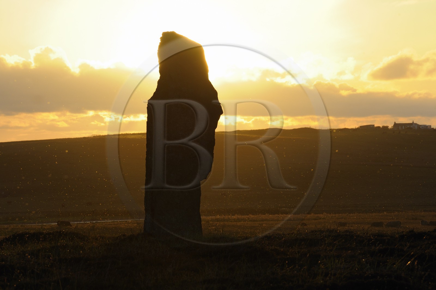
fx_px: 2179
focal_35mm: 180
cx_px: 218
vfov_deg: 7.6
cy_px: 145
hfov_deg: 11.4
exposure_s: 1/160
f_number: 13
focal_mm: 180
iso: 400
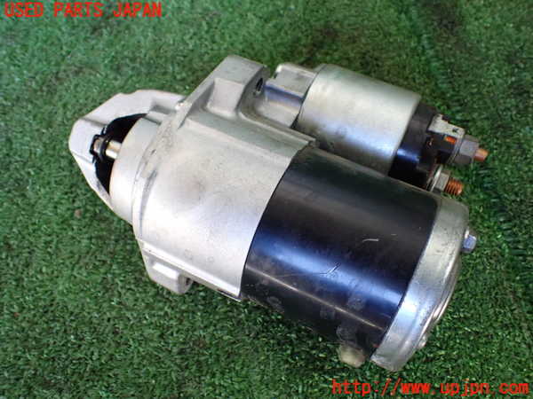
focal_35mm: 30
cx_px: 266
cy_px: 200
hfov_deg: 60.0
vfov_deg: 46.8
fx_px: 462
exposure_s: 1/125
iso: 800
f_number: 2.3
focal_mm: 5.4
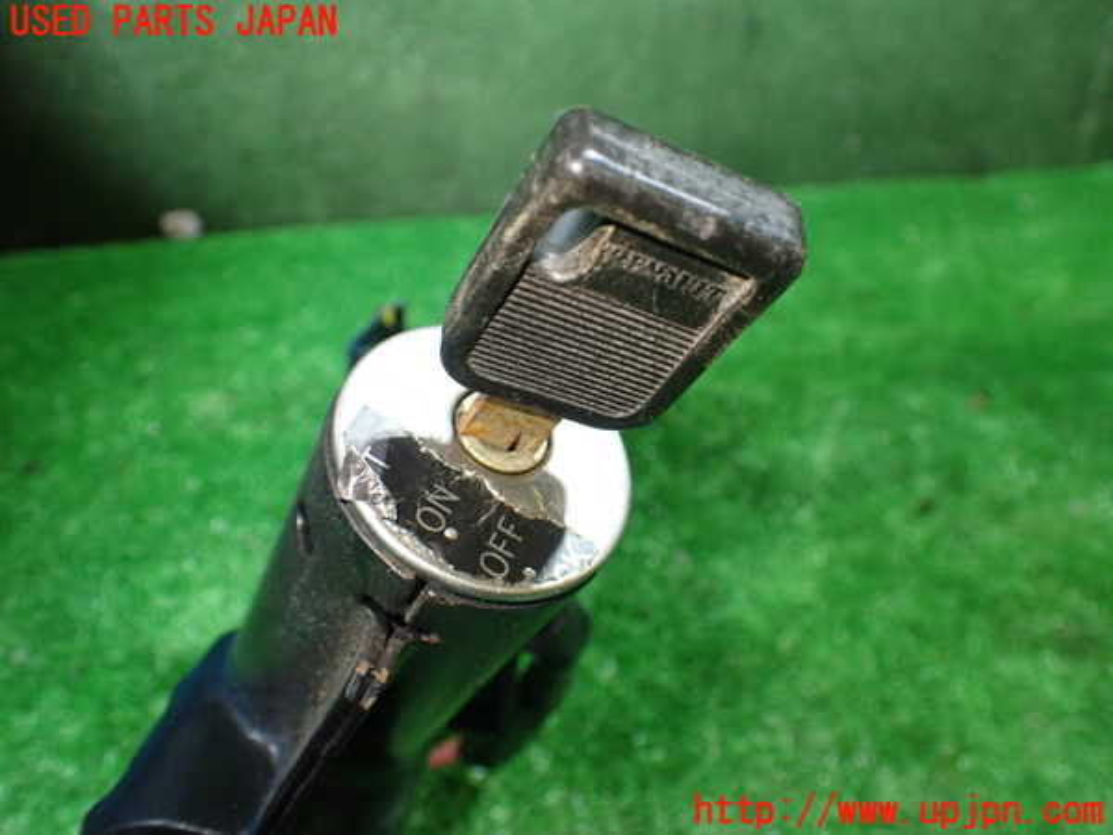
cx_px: 556
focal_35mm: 30
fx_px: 965
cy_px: 418
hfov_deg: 60.0
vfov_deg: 46.8
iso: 800
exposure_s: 1/100
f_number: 2.3
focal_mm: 5.4
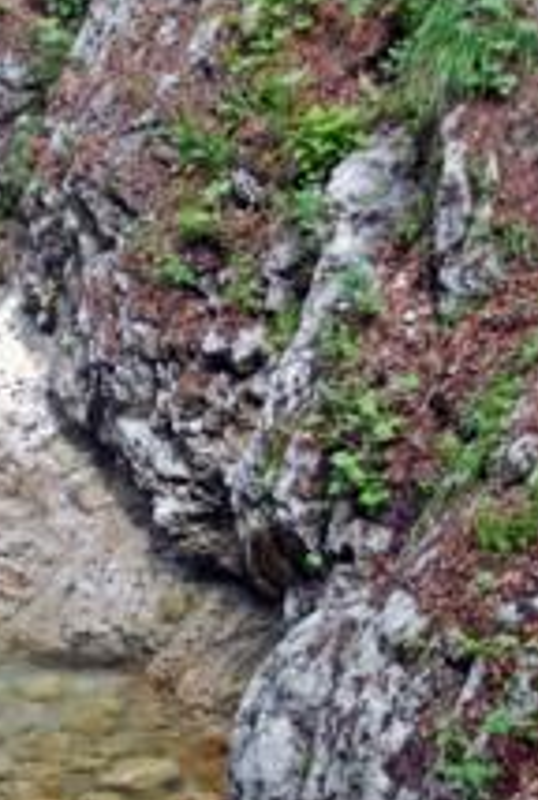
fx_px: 2472
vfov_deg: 18.3
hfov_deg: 12.3
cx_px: 13
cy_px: 538
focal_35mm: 111
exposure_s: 1/80
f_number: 4.5
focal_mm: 36
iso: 160
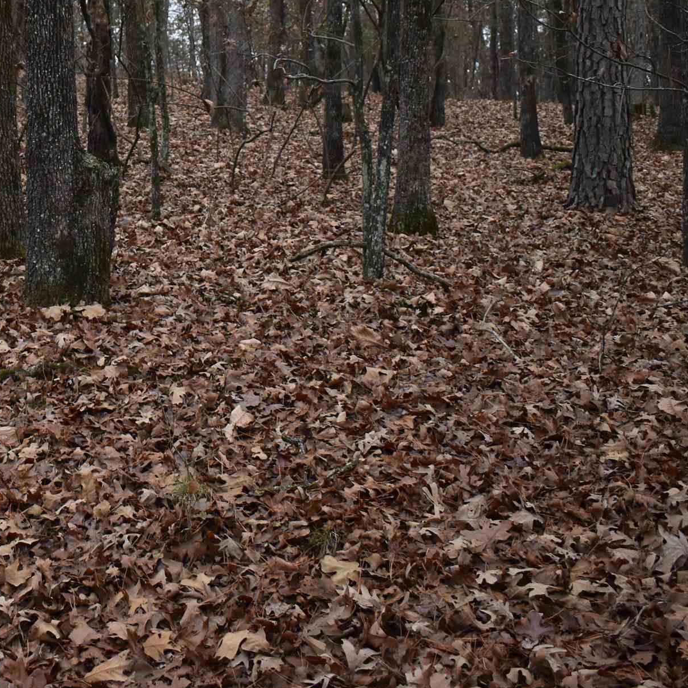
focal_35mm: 58
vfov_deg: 28.9
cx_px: 65
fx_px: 1304
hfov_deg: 28.4
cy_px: 131
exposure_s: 1/160
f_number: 3.5
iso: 800
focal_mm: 18
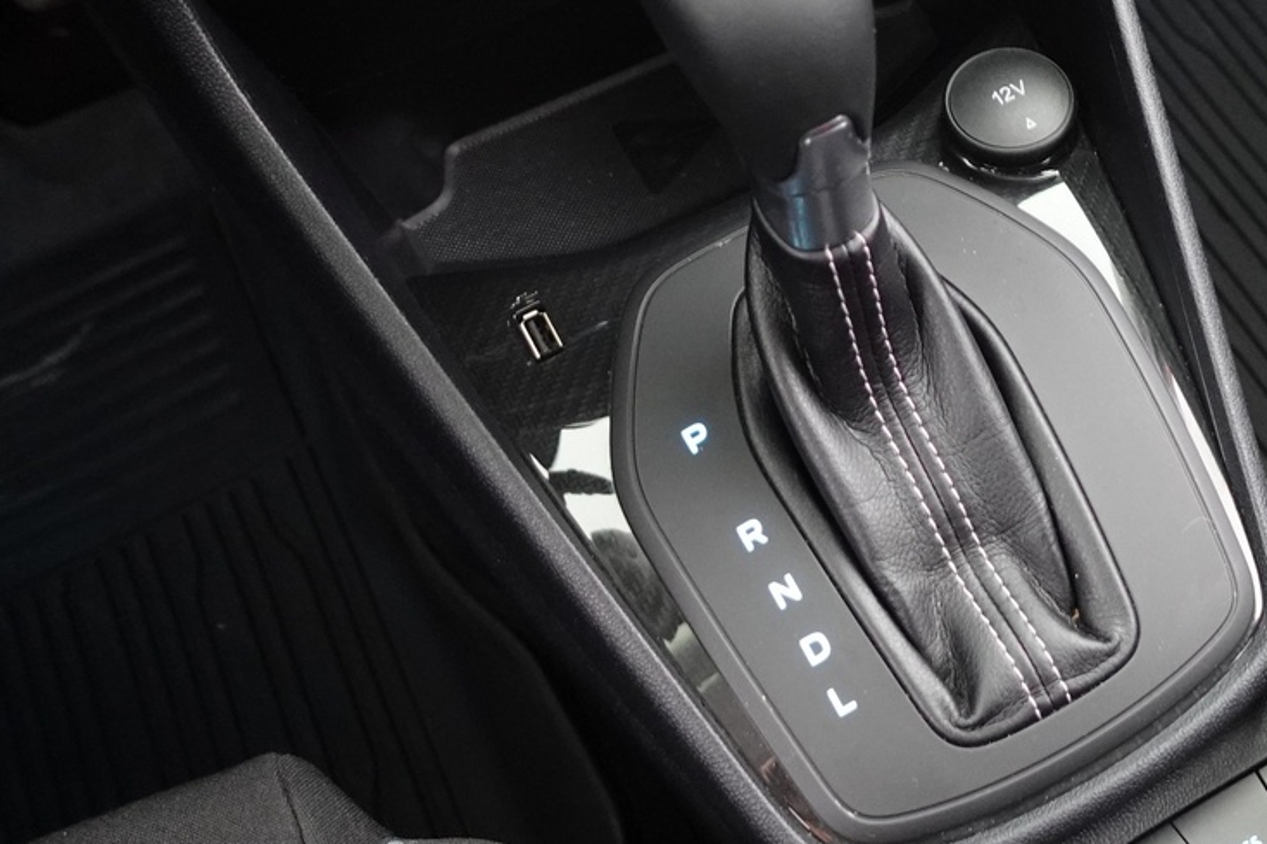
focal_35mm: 53
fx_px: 1865
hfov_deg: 36.1
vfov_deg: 25.4
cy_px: 283
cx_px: 1034
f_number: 1.8
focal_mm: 9.4
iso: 1250
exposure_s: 1/8
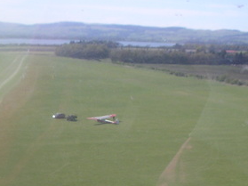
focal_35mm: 91
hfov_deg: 21.3
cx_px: 46
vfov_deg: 15.8
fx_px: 652
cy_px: 196
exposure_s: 1/500
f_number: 2.8
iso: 50
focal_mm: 6
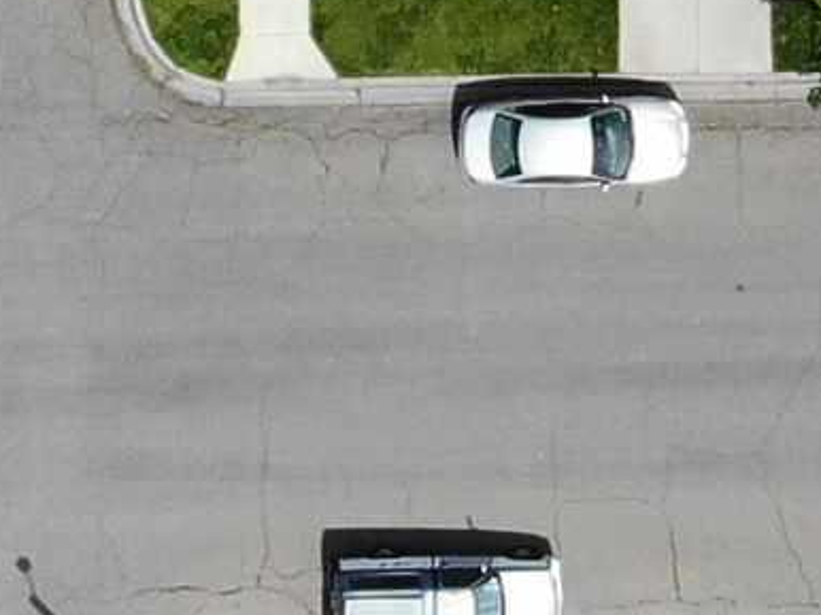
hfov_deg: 10.3
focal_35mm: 191
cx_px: 802
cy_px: -1224
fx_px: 4527
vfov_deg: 7.0
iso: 103
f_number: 2.8
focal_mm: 4.5
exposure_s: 1/1069
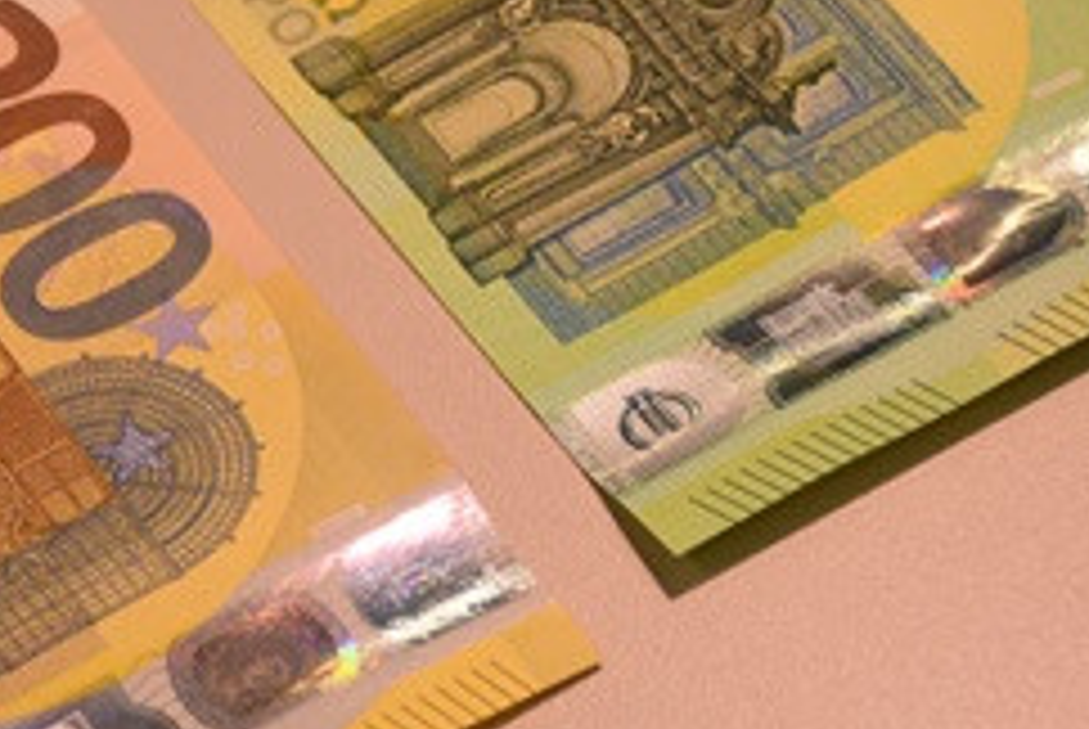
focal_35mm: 245
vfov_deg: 5.6
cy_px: 135
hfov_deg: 8.4
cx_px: 266
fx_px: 7420
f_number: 7.1
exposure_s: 1/200
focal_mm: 66
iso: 800
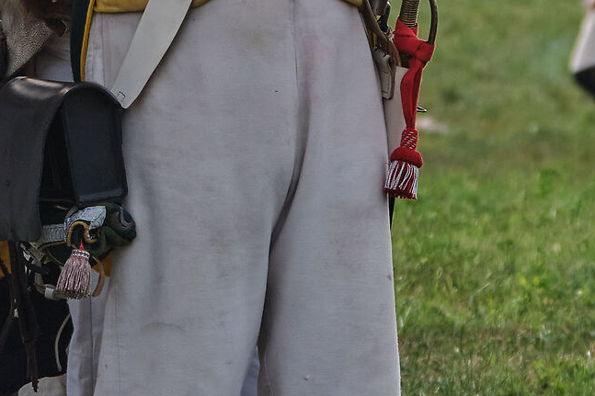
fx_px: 12871
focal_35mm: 779
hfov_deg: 2.6
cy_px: -280
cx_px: 217
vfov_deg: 1.8
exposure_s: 1/800
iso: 500
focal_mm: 140
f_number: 6.4
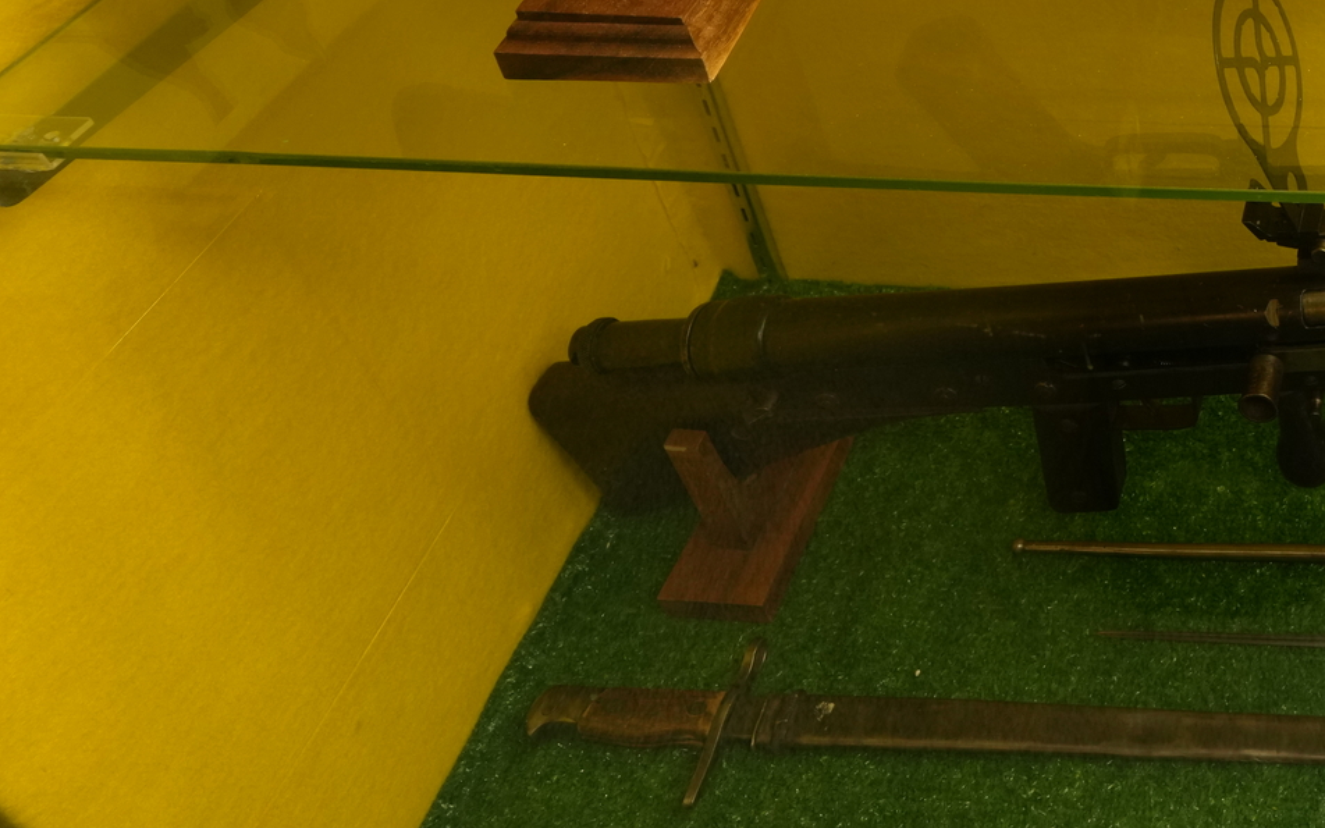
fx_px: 1336
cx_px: 1459
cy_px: -152
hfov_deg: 41.8
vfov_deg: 29.8
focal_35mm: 37
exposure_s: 1/30
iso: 800
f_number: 9
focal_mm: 16
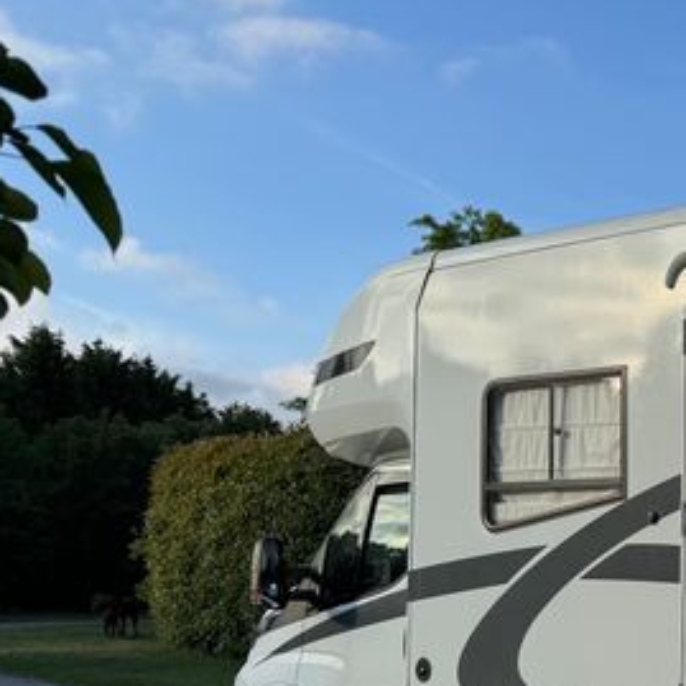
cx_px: 992
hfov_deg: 22.9
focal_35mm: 63
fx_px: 1413
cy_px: 592
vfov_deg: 26.5
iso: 80
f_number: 1.78
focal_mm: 6.76
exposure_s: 1/2252
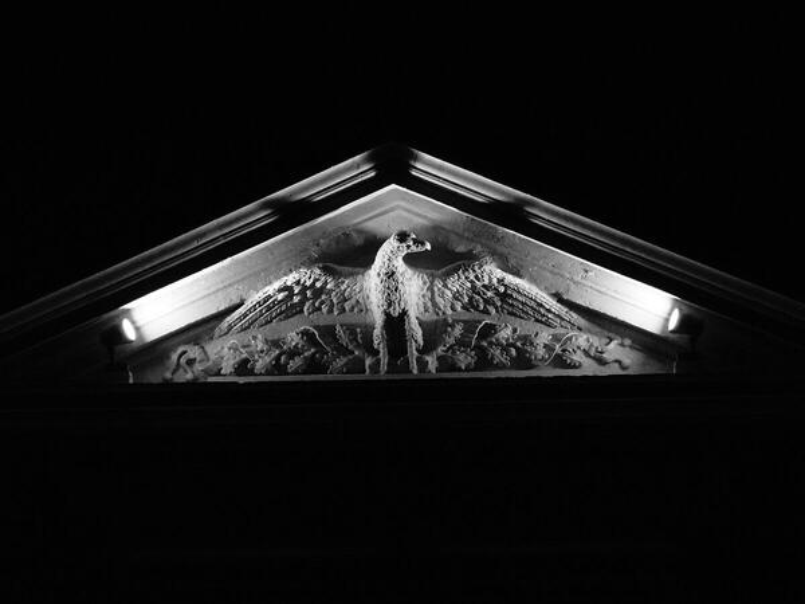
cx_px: 402
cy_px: 302
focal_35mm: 192
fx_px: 4465
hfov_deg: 10.3
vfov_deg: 7.7
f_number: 6.3
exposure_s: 1/125
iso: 1600
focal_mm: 30.31
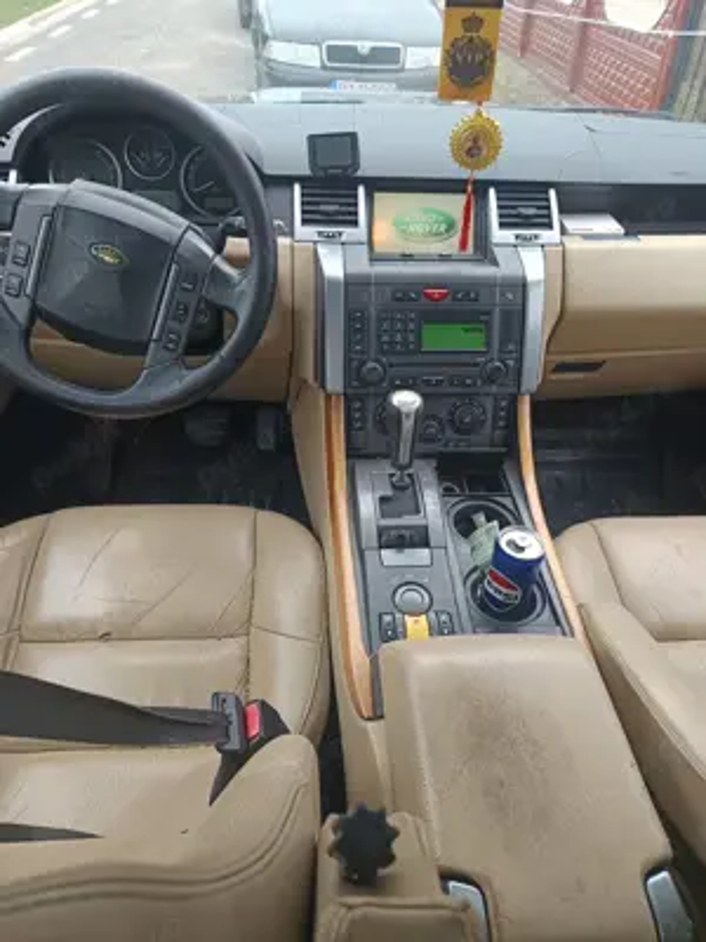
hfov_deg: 56.8
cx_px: 353
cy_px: 471
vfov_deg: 71.6
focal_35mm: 24
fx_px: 653
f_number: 1.7
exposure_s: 1/50
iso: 226
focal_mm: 5.31
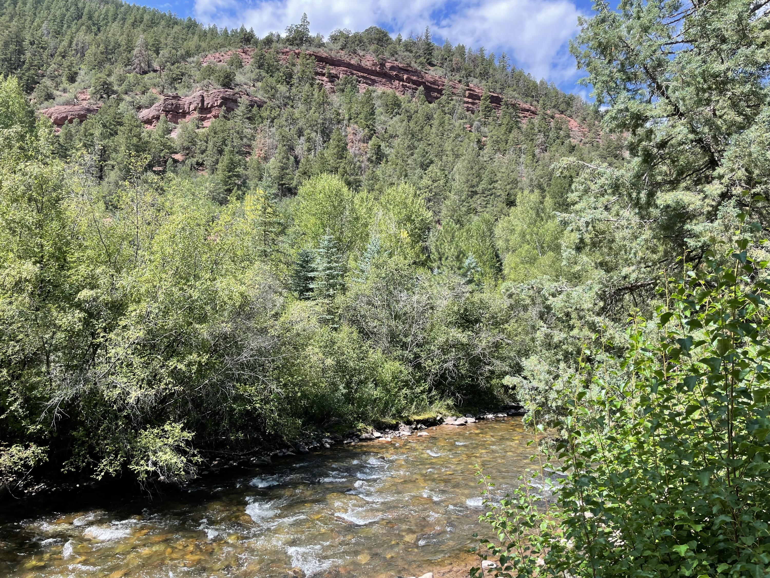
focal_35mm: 26
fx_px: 578
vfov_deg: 53.1
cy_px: 289
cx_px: 385
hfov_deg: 67.3
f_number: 1.6
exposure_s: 1/1103
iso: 32
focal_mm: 4.2
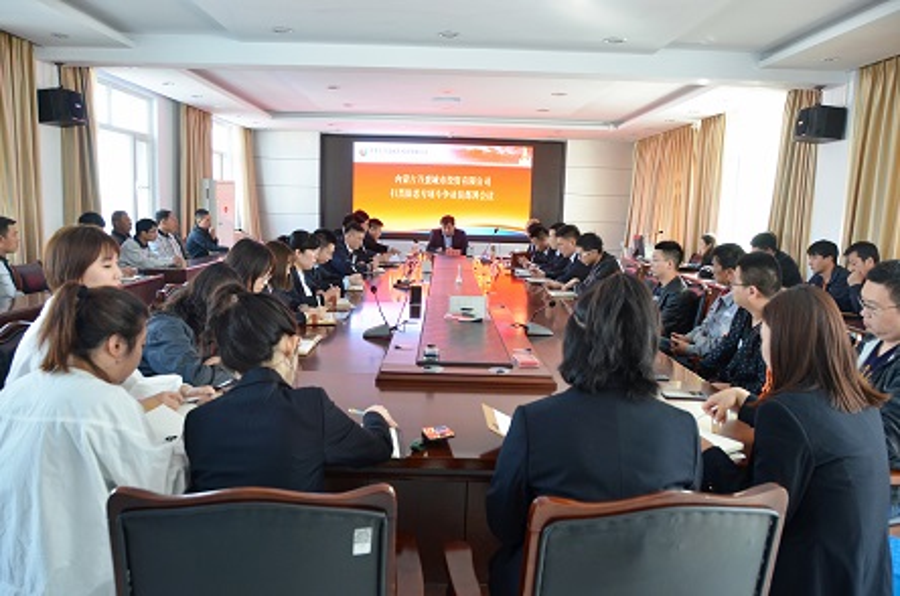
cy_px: 298
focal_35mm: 27
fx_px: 674
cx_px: 450
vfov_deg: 47.7
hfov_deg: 67.5
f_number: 4
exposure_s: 1/60
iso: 560
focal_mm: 18
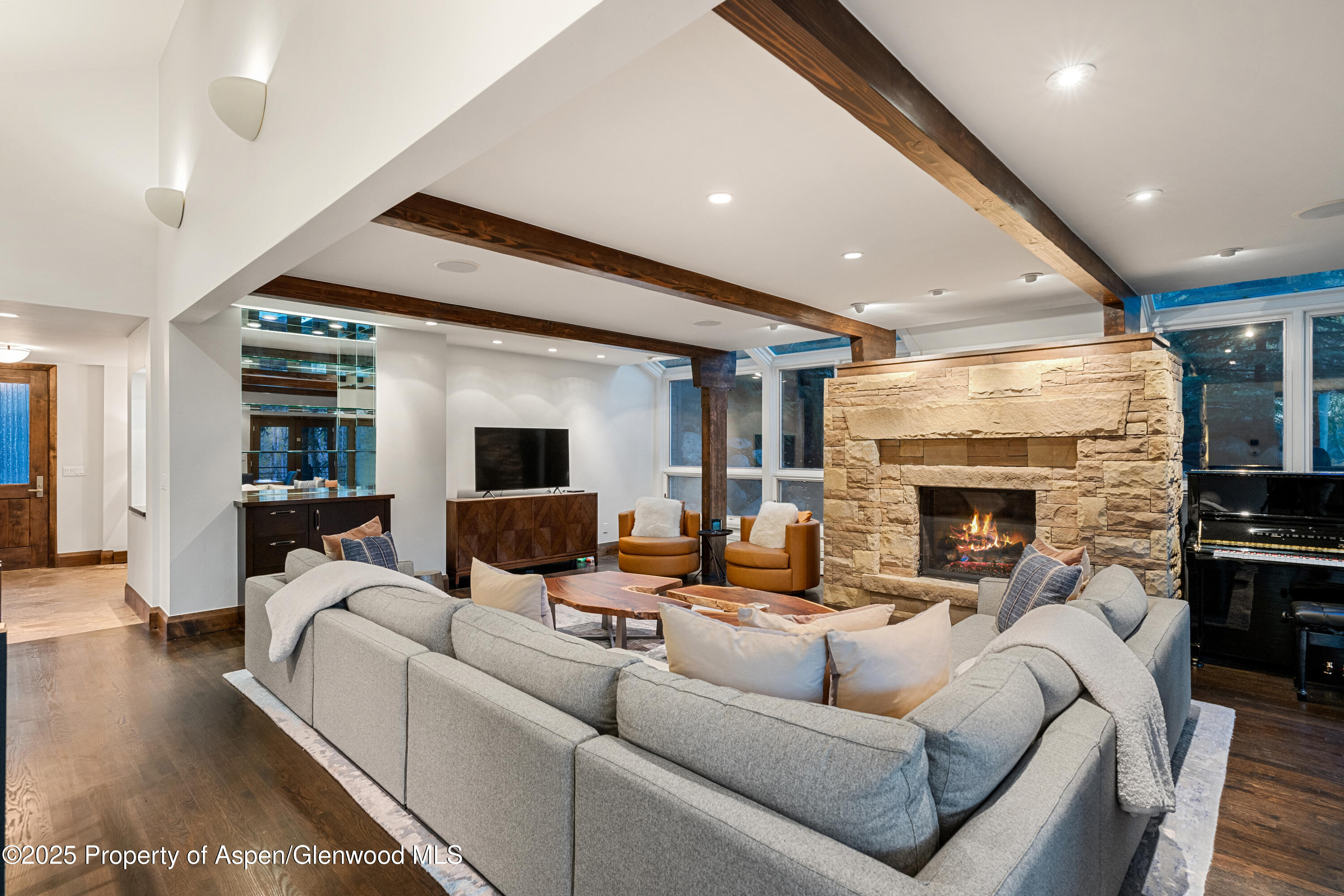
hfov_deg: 93.3
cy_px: 448
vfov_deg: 70.4
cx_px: 672
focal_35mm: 17
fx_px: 635
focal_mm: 17
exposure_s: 1/1.67
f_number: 7.1
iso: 400
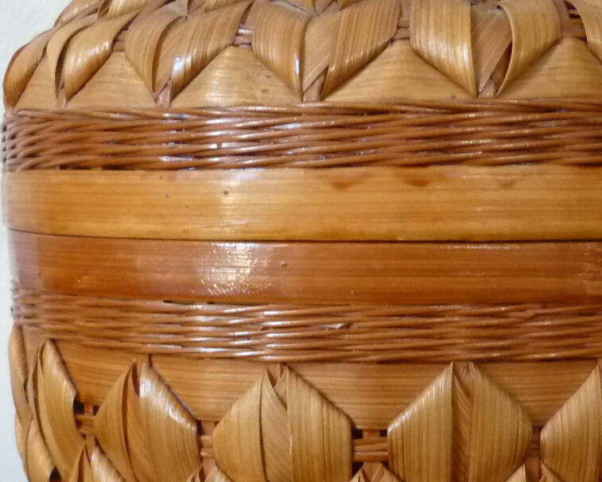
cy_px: 393
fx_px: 1176
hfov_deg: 28.5
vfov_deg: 22.8
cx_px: 401
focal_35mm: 66
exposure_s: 1/8
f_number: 2.8
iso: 400
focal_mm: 4.5
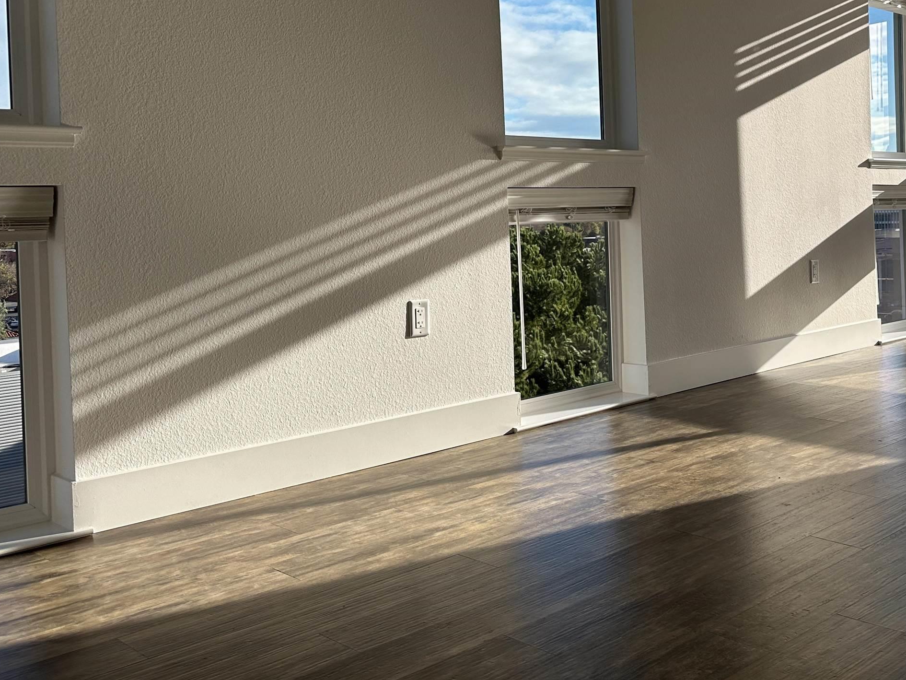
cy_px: 214
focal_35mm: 39
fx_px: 1021
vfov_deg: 36.4
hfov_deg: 46.1
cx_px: 683
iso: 80
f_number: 1.78
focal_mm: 6.86
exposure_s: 1/2110
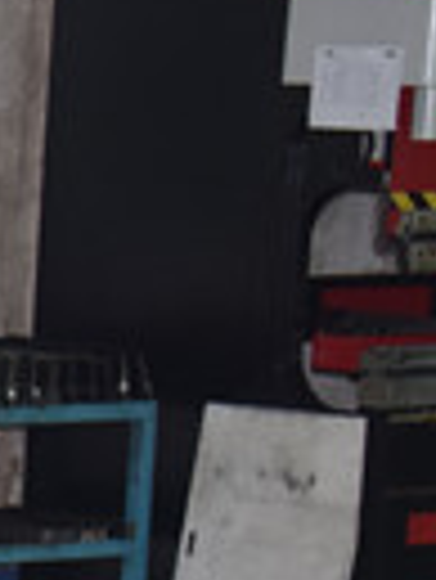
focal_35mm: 234
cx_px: -764
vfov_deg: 8.4
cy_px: 652
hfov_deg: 6.0
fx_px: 3927
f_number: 4.5
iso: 900
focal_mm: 35
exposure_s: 1/60
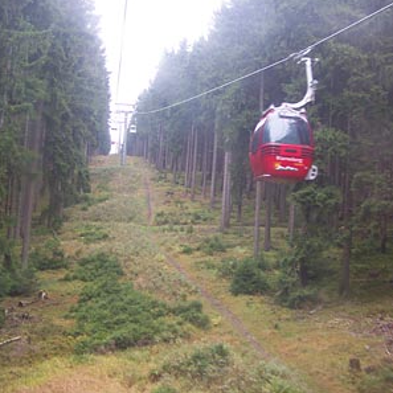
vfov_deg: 35.3
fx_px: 617
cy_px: 183
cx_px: 228
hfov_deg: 35.3
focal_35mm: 48
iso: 64
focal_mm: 6.3
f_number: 2.8
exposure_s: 1/40
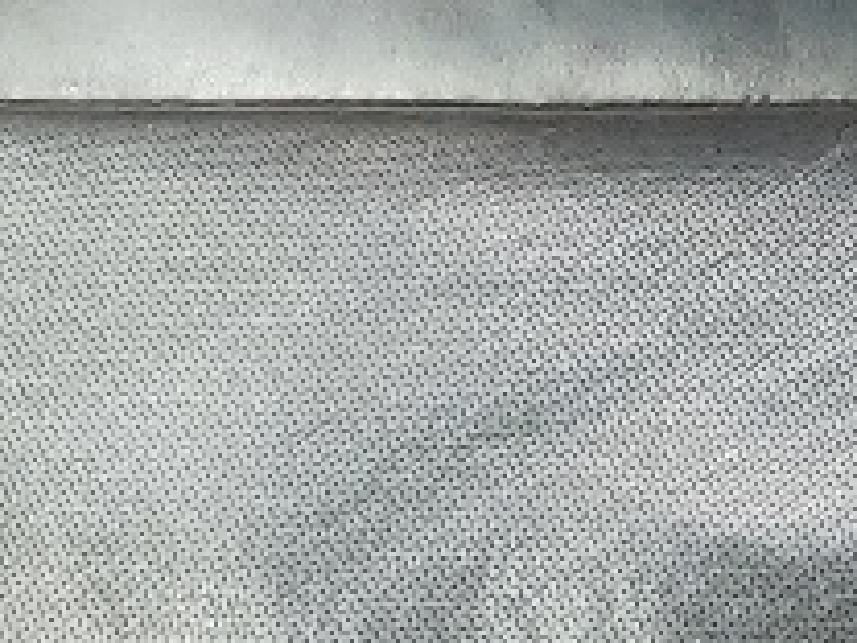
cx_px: 2007
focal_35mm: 200
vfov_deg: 7.4
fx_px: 4951
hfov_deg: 9.0
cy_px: 12
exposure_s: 1/128
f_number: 1.5
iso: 50
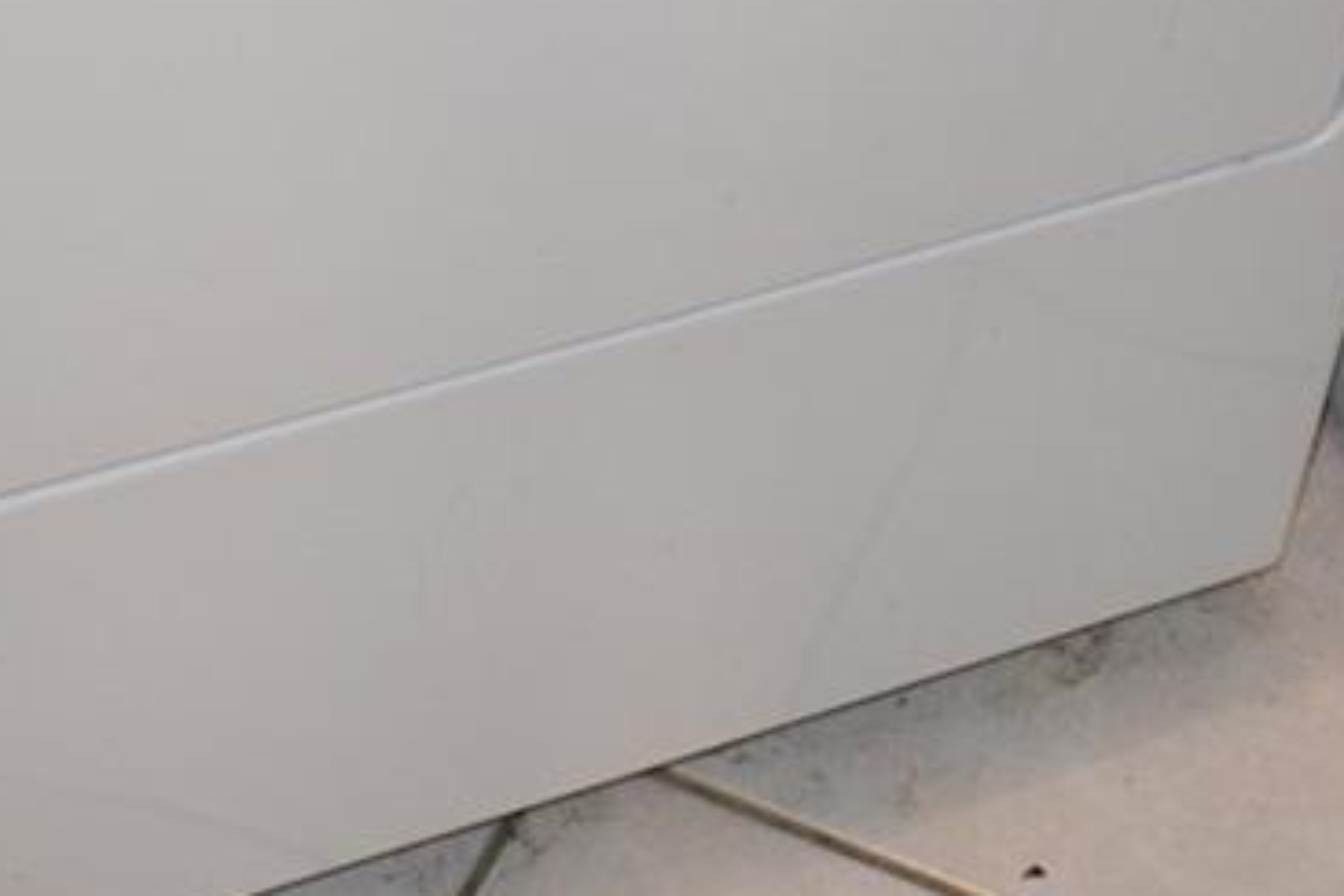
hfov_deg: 16.8
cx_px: 1506
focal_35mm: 118
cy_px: -389
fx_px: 4405
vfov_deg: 11.2
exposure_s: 1/80
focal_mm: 18
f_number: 4.5
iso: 800
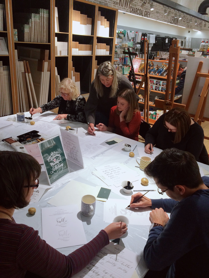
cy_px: 139
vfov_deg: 61.7
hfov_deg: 48.2
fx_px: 233
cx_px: 104
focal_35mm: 29
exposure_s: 1/100
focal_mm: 4.15
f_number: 2.2
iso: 64
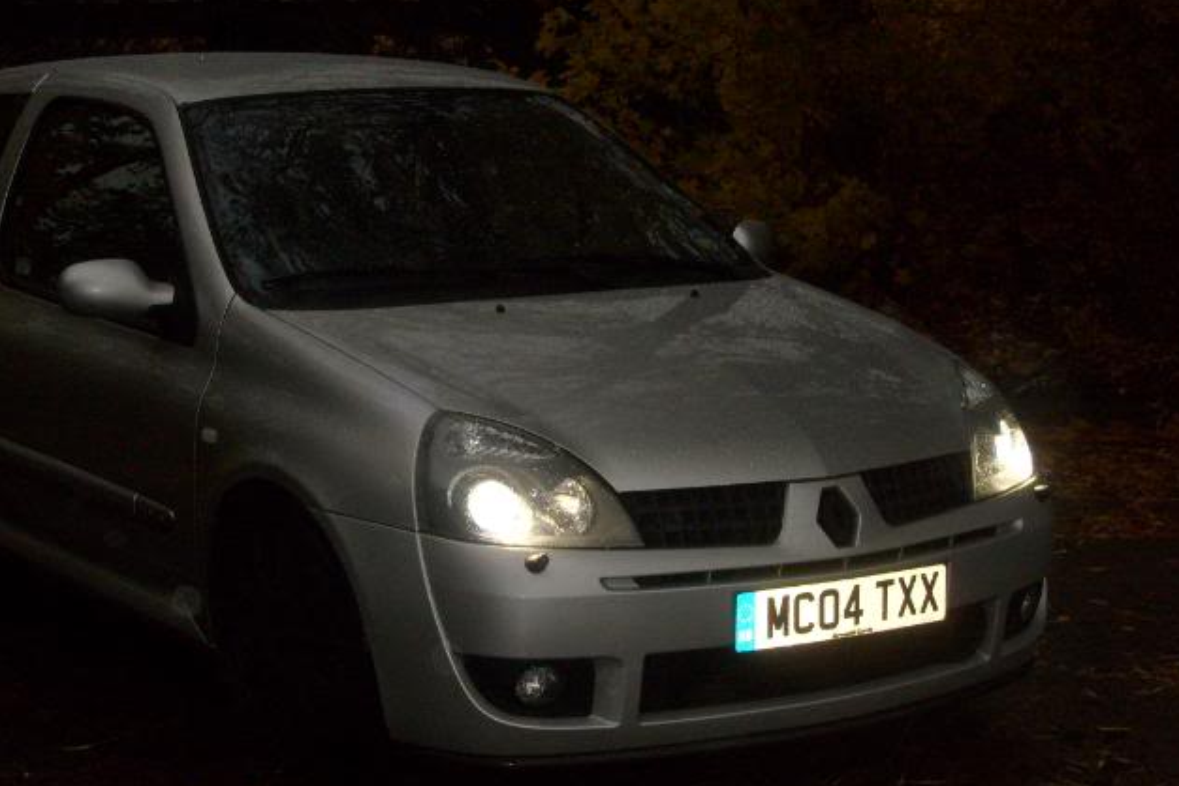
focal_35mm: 81
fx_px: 2653
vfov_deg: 16.8
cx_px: 449
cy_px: 464
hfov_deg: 25.0
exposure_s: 1/60
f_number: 3.6
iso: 100
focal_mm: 10.3
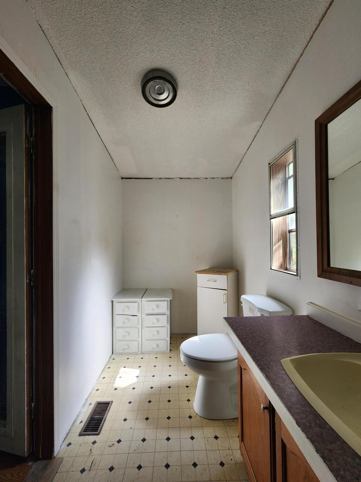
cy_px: 241
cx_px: 180
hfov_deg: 89.9
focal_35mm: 13
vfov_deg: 106.2
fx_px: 181
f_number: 2.2
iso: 50
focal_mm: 2.2
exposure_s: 1/60
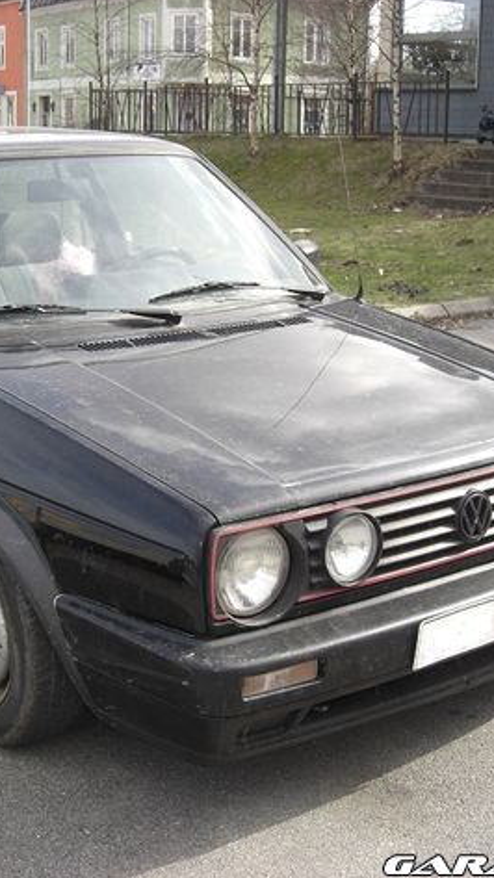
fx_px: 1304
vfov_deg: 37.2
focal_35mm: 56
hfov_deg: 21.2
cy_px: 438
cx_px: 108
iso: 80
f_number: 4
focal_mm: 7.9
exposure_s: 1/250
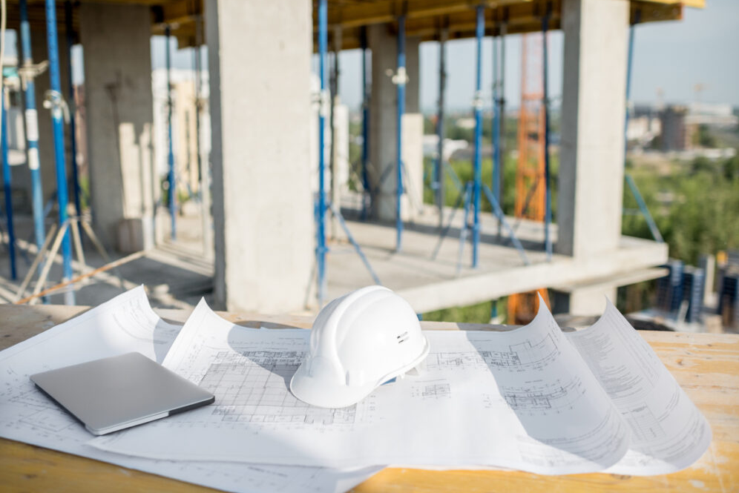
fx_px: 739
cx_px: 362
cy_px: 242
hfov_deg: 53.1
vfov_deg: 36.9
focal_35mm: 36
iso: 200
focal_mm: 35
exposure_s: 1/5000
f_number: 2.2
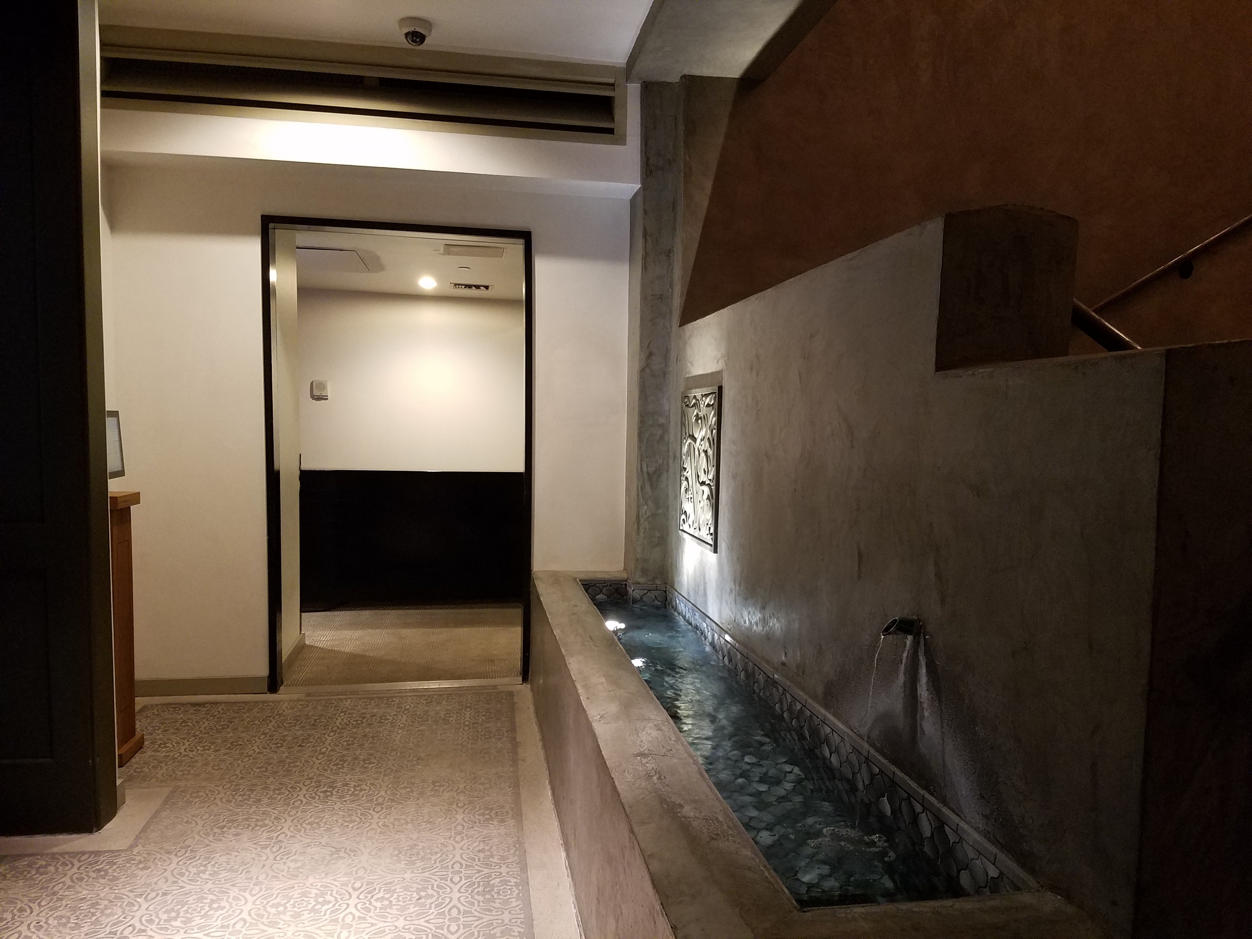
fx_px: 940
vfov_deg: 53.1
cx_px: 626
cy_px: 470
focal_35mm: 26
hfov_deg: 67.3
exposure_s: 1/17
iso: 250
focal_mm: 4.2
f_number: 1.7
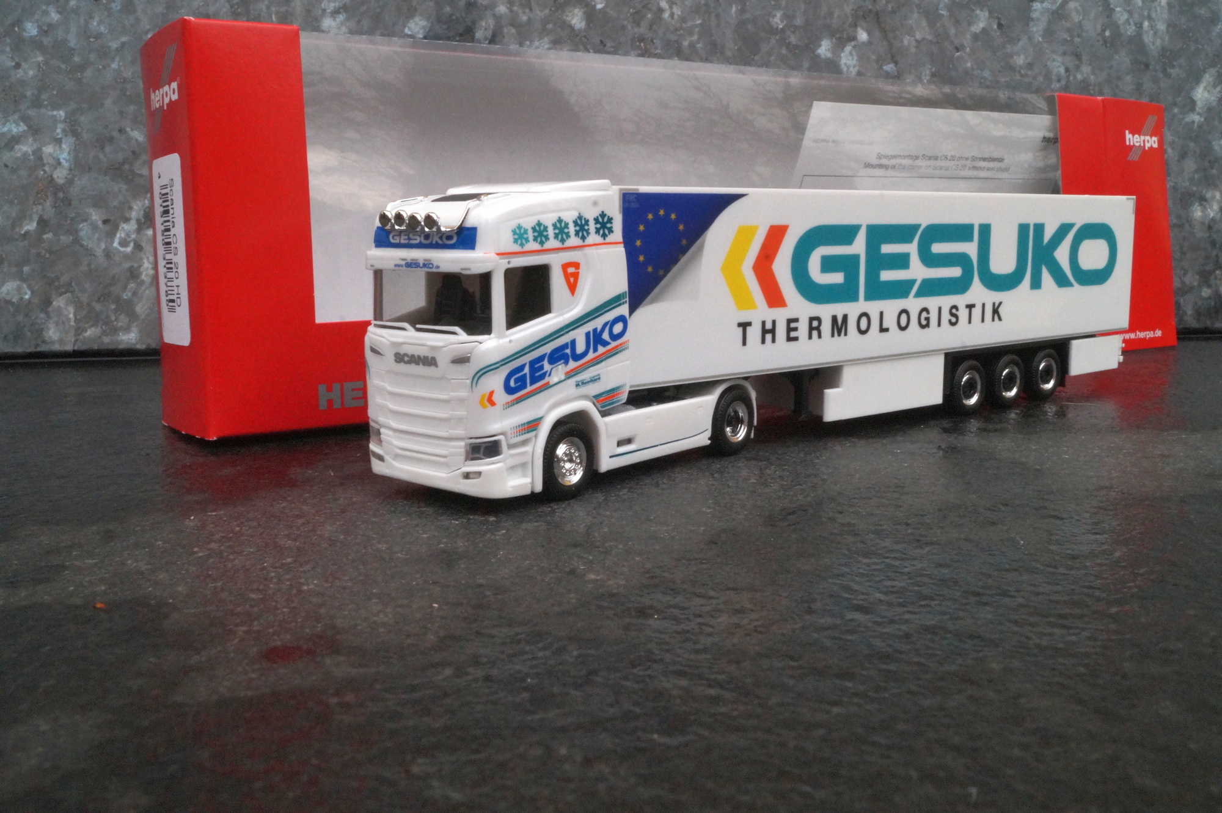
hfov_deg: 53.2
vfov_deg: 36.8
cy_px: 406
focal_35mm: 36
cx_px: 611
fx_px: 1221
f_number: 25
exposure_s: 1/60
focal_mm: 24
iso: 1250
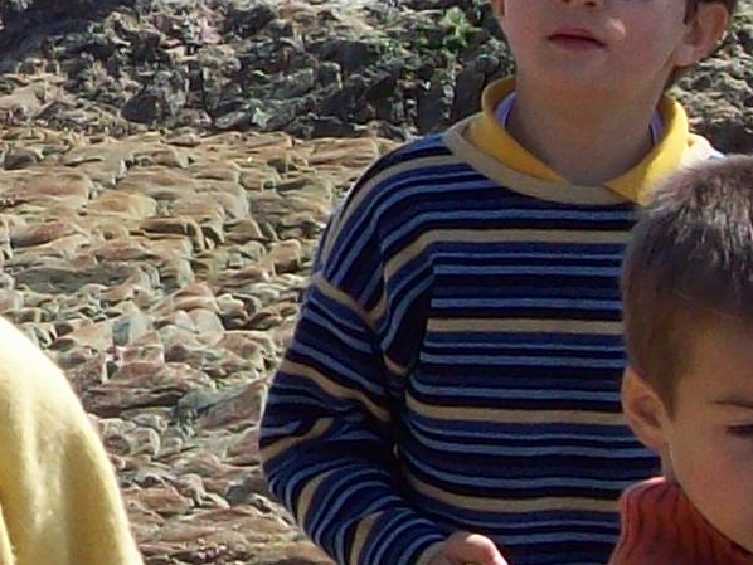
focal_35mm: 286
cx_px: -355
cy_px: -172
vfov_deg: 5.2
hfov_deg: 6.8
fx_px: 6224
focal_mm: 9.4
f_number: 6
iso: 80
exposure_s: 1/330
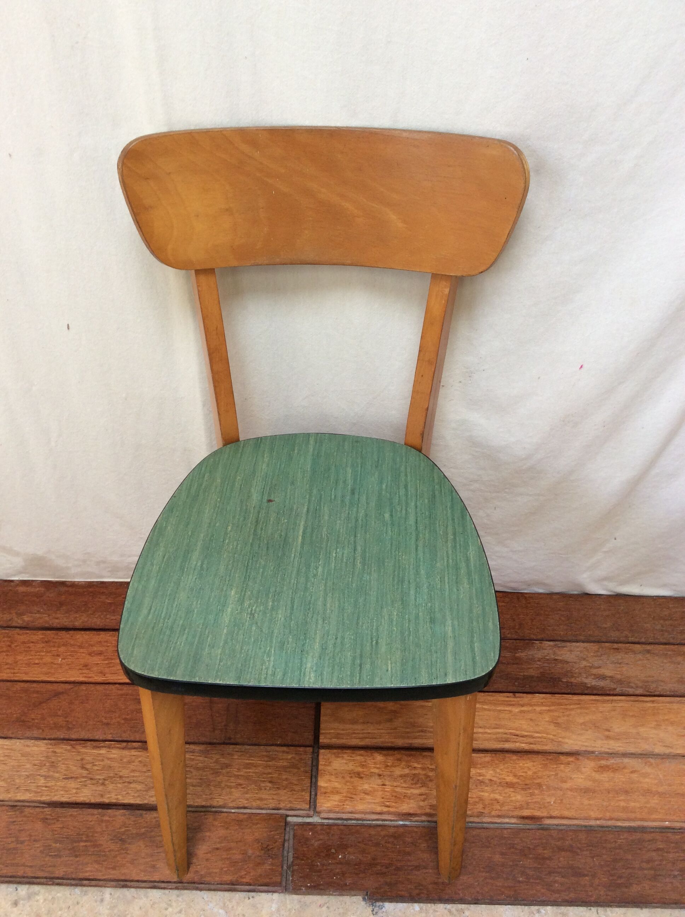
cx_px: 342
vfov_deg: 56.9
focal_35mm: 32
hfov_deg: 44.1
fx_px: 847
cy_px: 458
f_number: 2.4
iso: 50
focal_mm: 3.3
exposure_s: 1/25
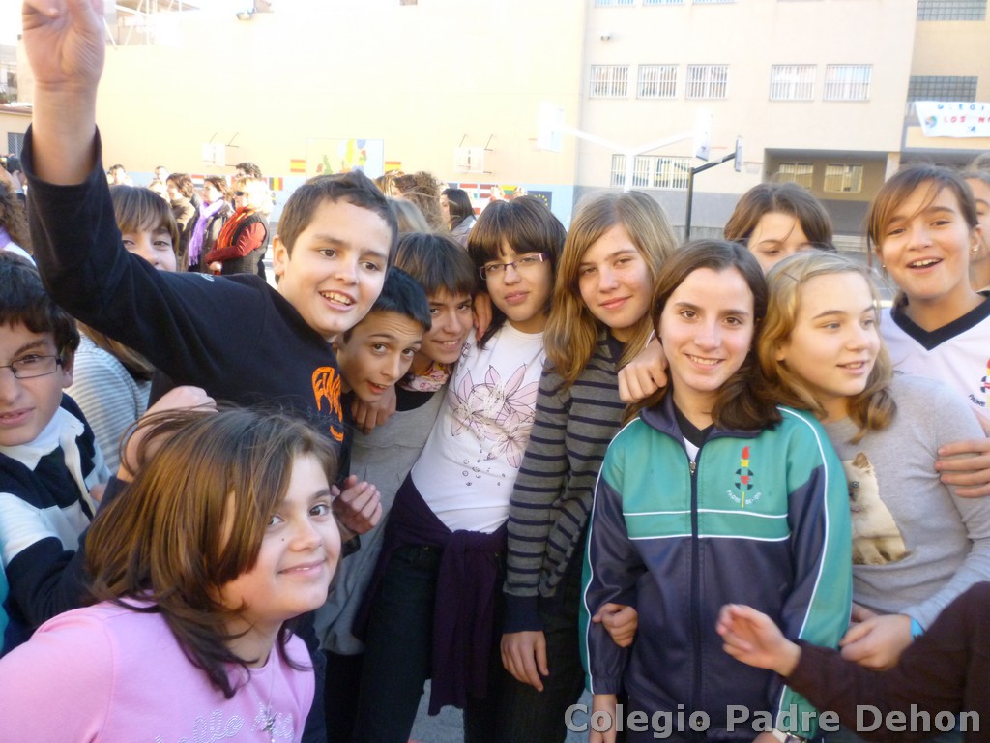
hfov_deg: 61.7
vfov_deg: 48.2
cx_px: 495
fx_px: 829
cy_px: 372
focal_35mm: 29
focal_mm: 5.2
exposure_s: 1/250
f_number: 3.3
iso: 320
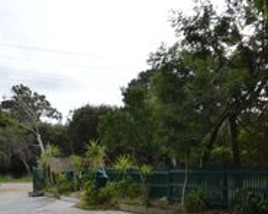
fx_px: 341
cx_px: 119
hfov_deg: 42.8
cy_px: 164
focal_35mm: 43
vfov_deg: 34.1
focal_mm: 12
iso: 100
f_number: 6.3
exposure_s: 1/160
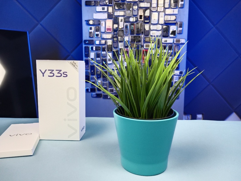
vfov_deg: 53.1
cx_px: 120
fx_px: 181
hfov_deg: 67.3
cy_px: 90
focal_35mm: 26
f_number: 1.8
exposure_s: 1/50
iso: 520
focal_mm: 3.96
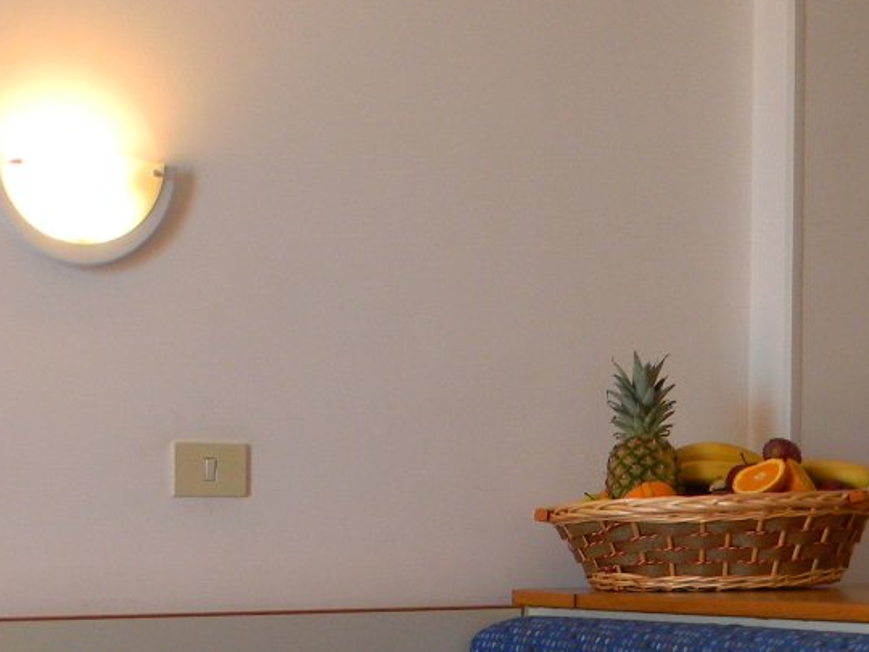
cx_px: 183
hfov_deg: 20.2
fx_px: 2410
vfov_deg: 15.0
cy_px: 716
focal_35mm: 96
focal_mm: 6.4
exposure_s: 1/30
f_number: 3.7
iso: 126
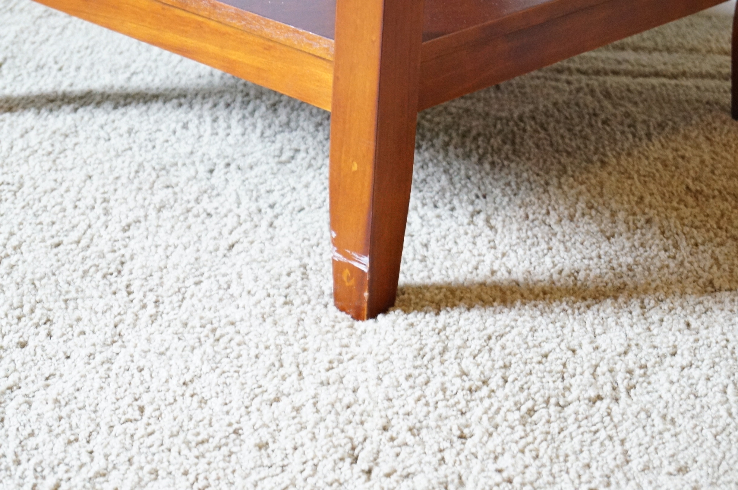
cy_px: 245
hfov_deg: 24.7
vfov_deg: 16.5
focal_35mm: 82
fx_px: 1689
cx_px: 369
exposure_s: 1/25
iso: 3200
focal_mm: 55
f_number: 5.6
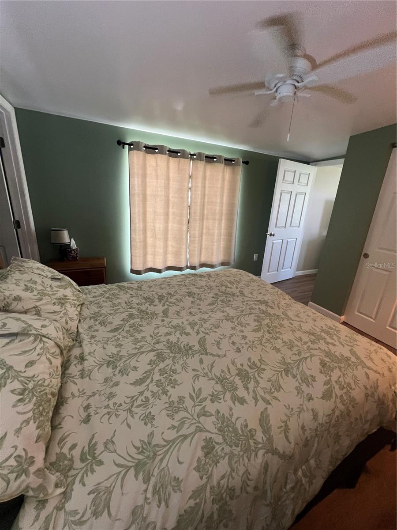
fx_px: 199
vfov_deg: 106.2
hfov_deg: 89.9
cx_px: 198
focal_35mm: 13
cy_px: 265
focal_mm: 1.57
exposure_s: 1/60
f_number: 1.8
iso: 250
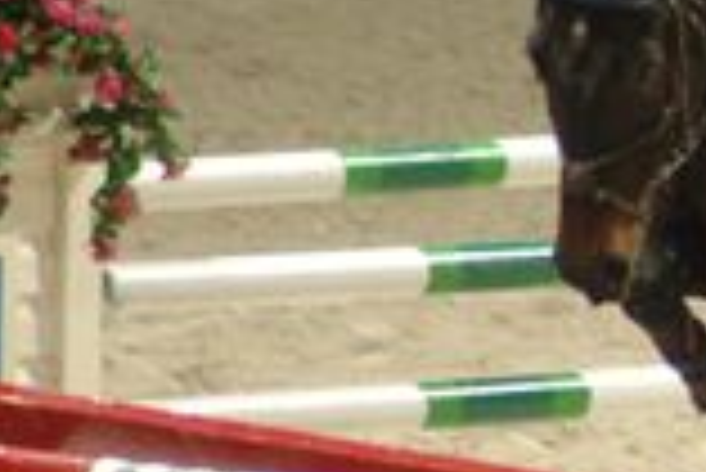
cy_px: 344
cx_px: 1354
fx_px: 35921
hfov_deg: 1.1
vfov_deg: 0.8
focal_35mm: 1830
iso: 400
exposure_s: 1/250
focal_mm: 300
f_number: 5.6
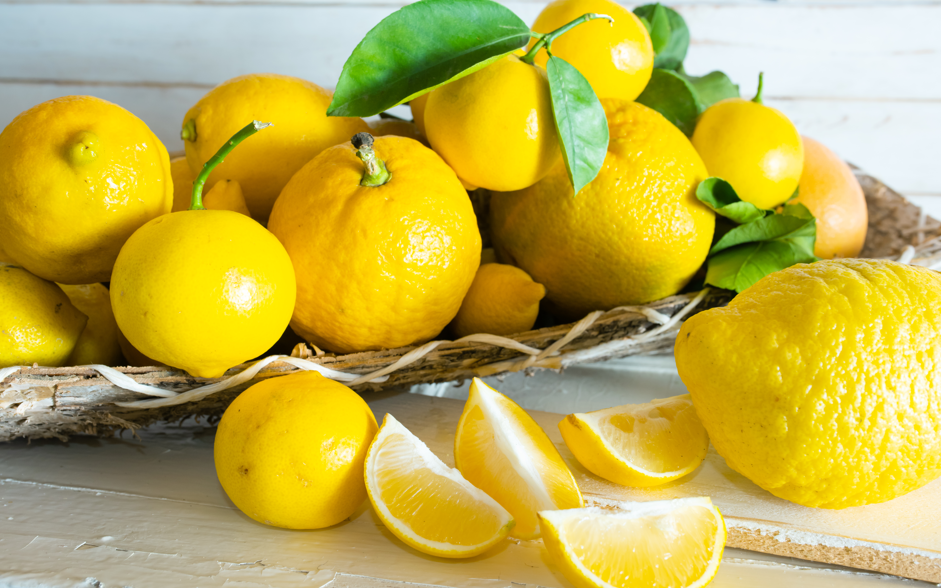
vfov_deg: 35.3
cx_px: 469
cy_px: 285
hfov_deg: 54.0
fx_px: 923
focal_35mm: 36
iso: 640
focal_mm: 35
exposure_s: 1/125
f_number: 9
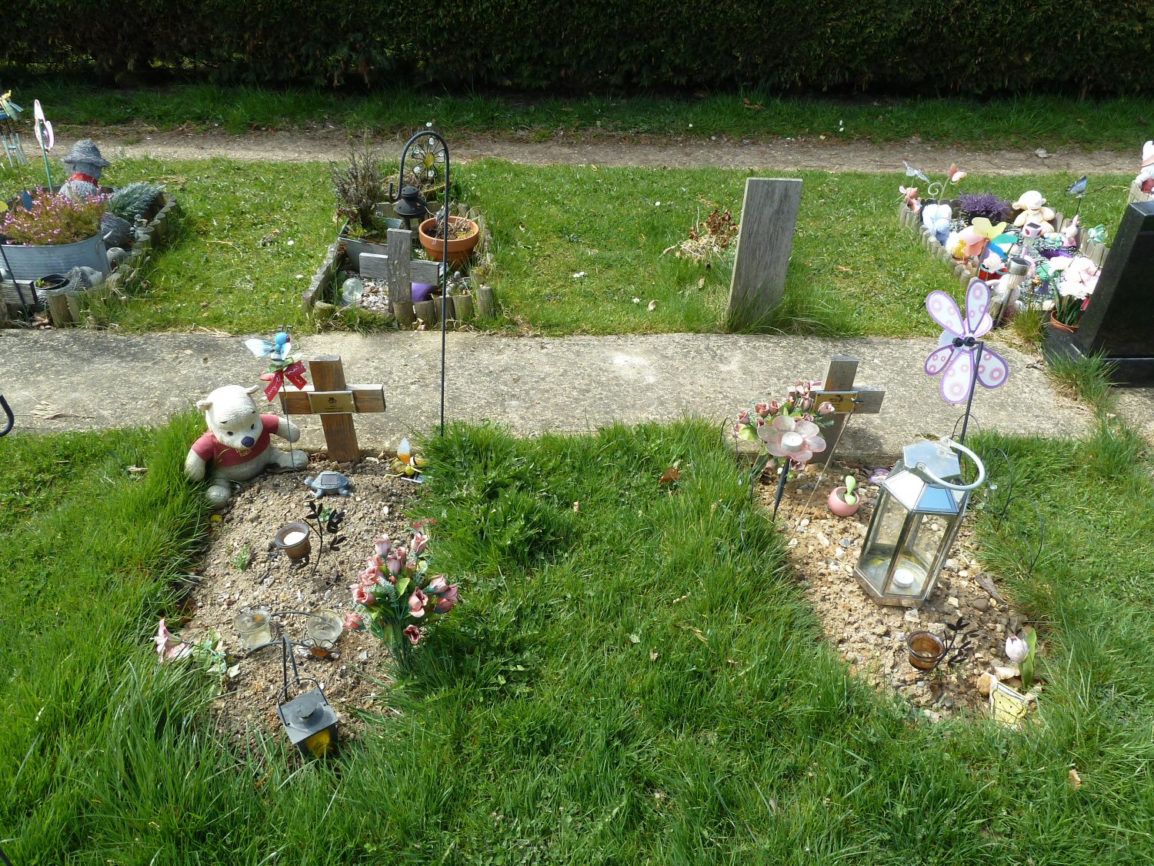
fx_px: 833
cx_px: 577
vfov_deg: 54.9
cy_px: 433
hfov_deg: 69.4
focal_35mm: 25
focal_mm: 4.1
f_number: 4
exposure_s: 1/200
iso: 80
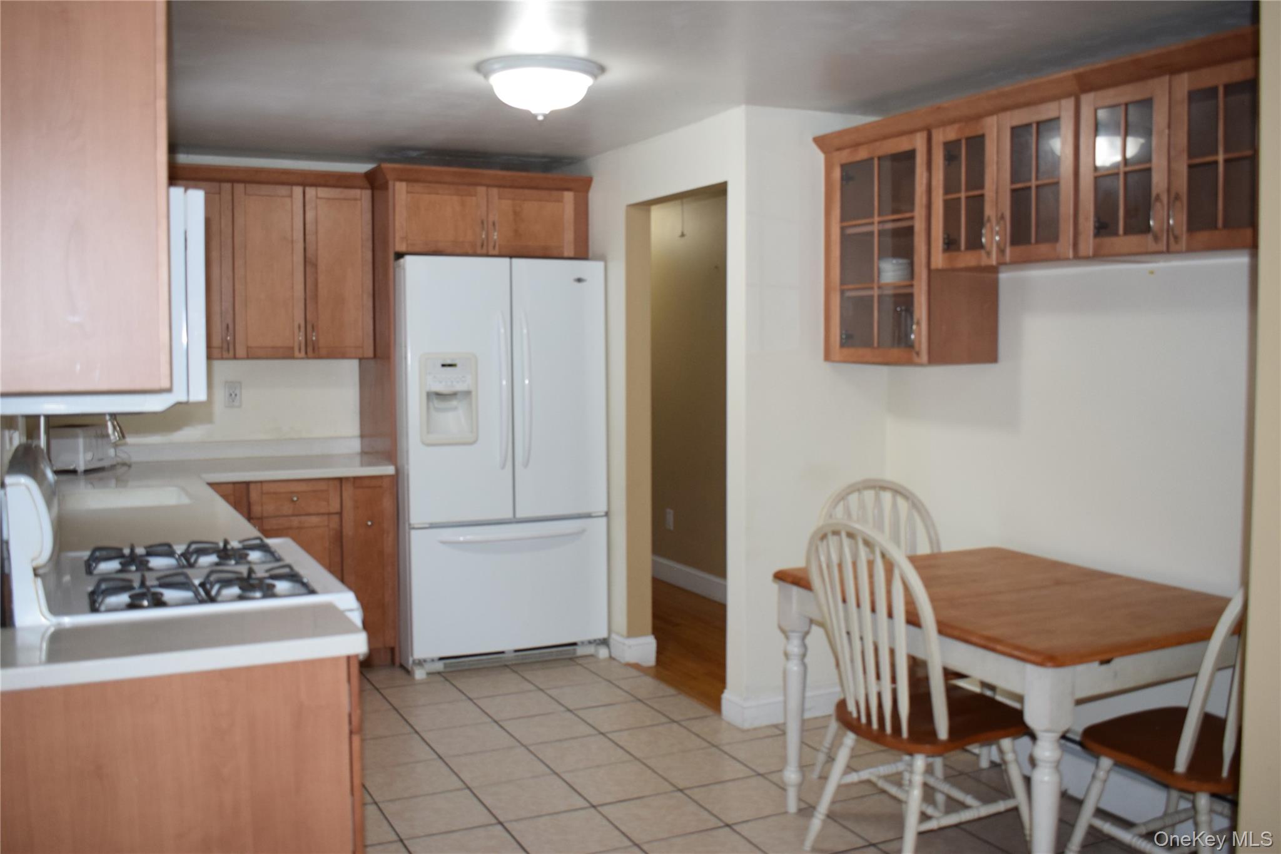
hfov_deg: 57.2
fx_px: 1174
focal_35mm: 33
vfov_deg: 40.0
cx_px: 640
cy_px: 427
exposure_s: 1/100
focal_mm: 22
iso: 800
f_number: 5
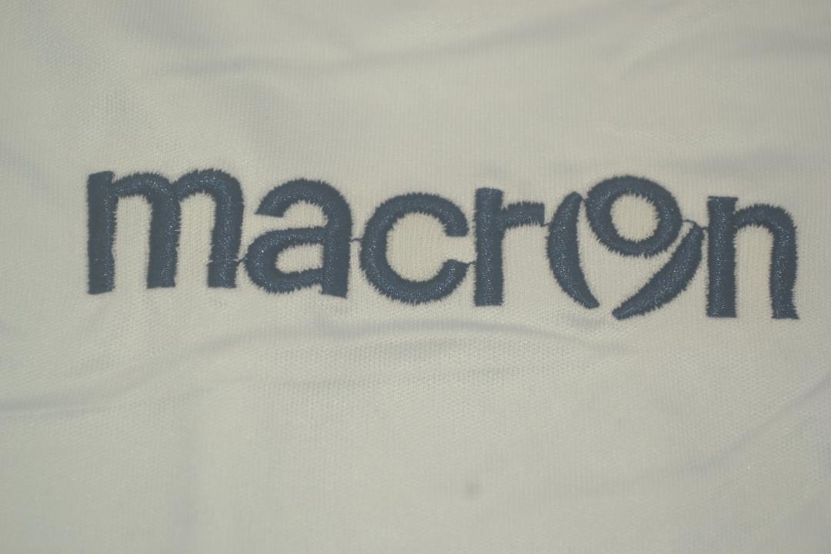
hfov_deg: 24.6
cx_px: 416
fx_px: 1904
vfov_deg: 16.6
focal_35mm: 82
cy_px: 277
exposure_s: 1/125
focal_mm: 55
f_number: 5.6
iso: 200
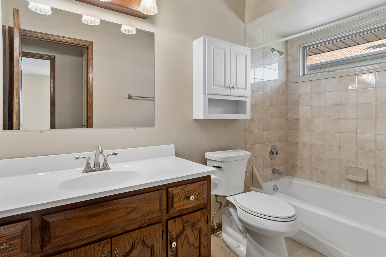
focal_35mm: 18
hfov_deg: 90.0
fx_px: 193
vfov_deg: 67.4
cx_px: 193
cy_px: 128
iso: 250
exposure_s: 1/15
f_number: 8
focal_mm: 12
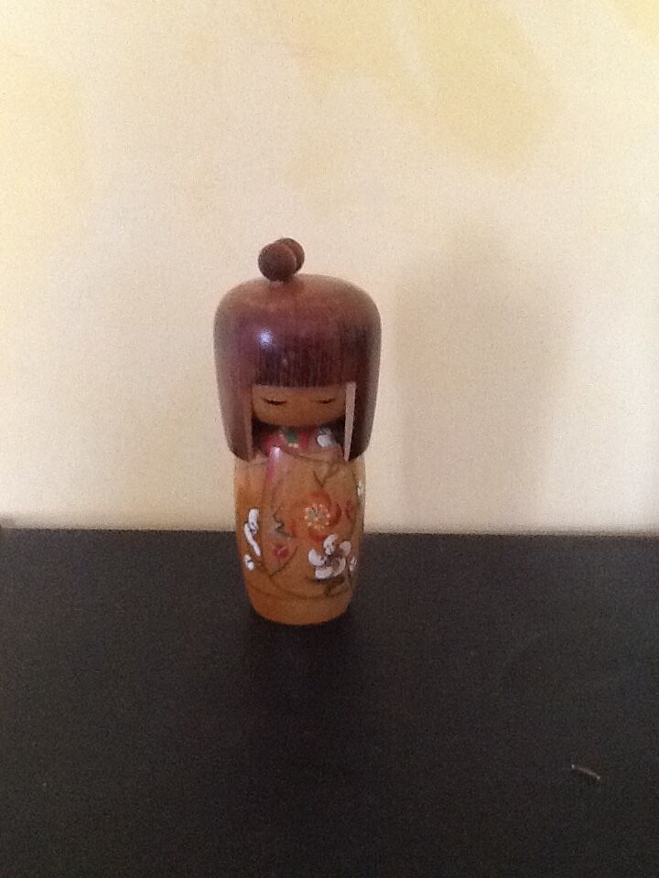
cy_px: 439
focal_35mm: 44
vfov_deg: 42.9
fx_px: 1117
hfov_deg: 32.9
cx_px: 330
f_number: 2.4
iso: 320
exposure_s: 1/20
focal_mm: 2.03
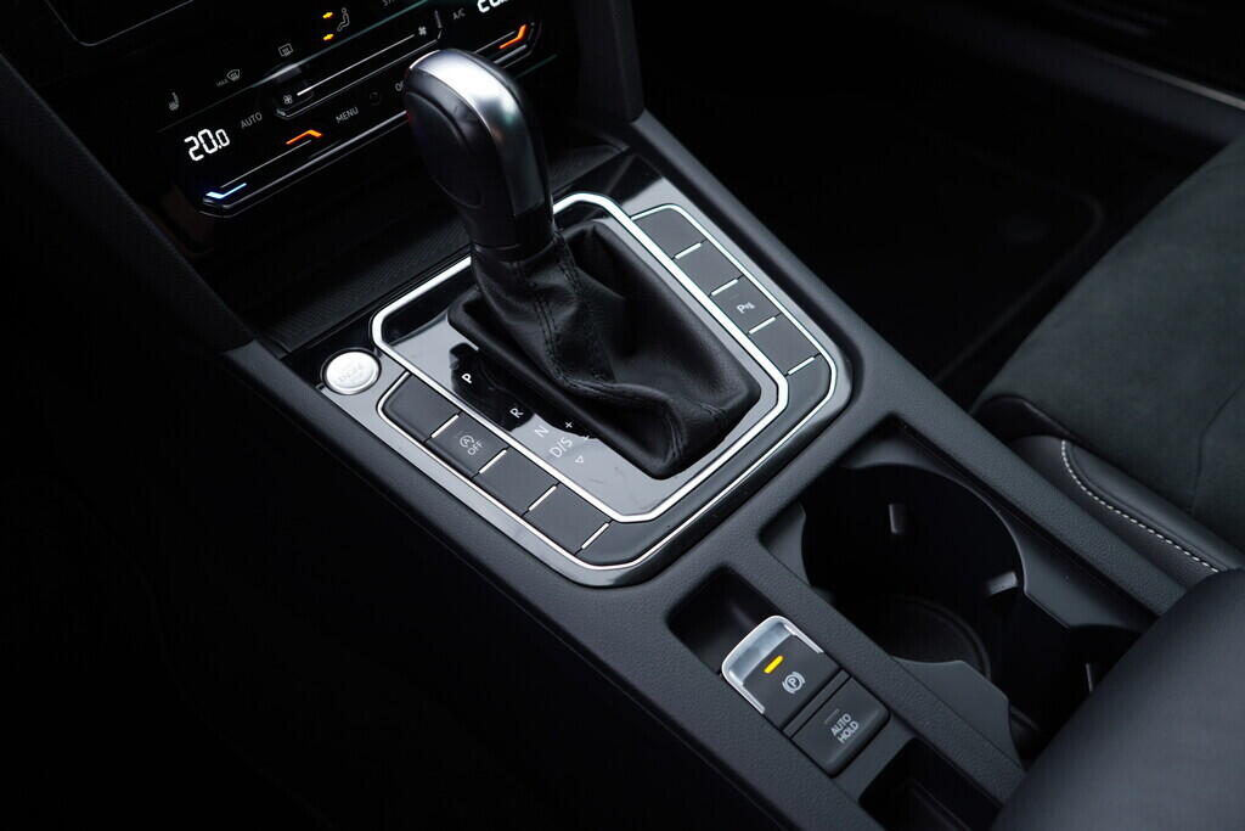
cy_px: 416
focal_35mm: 36
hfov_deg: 53.1
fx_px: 1245
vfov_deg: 36.9
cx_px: 622
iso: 125
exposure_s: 1/40
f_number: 2.8
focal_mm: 24
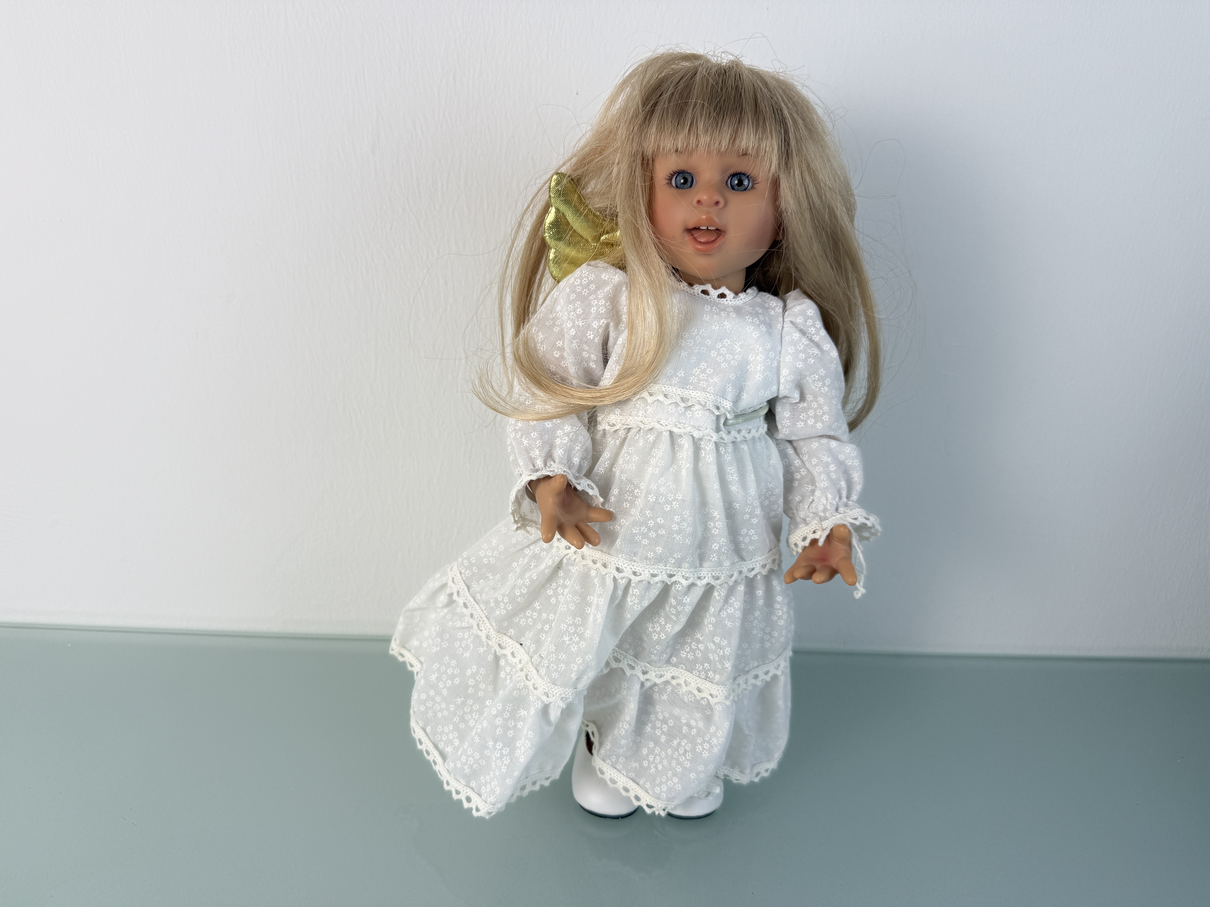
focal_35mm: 24
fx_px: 839
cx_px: 605
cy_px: 454
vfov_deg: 56.8
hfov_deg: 71.6
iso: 80
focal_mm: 6.76
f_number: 1.78
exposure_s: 1/481
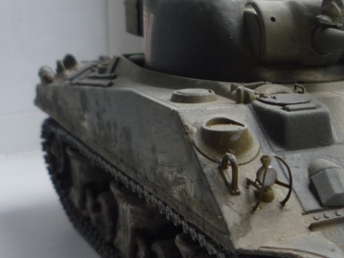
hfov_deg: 24.4
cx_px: 385
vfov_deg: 19.8
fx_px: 735
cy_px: 173
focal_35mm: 74
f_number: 3.3
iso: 100
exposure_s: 1/60
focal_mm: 5.2
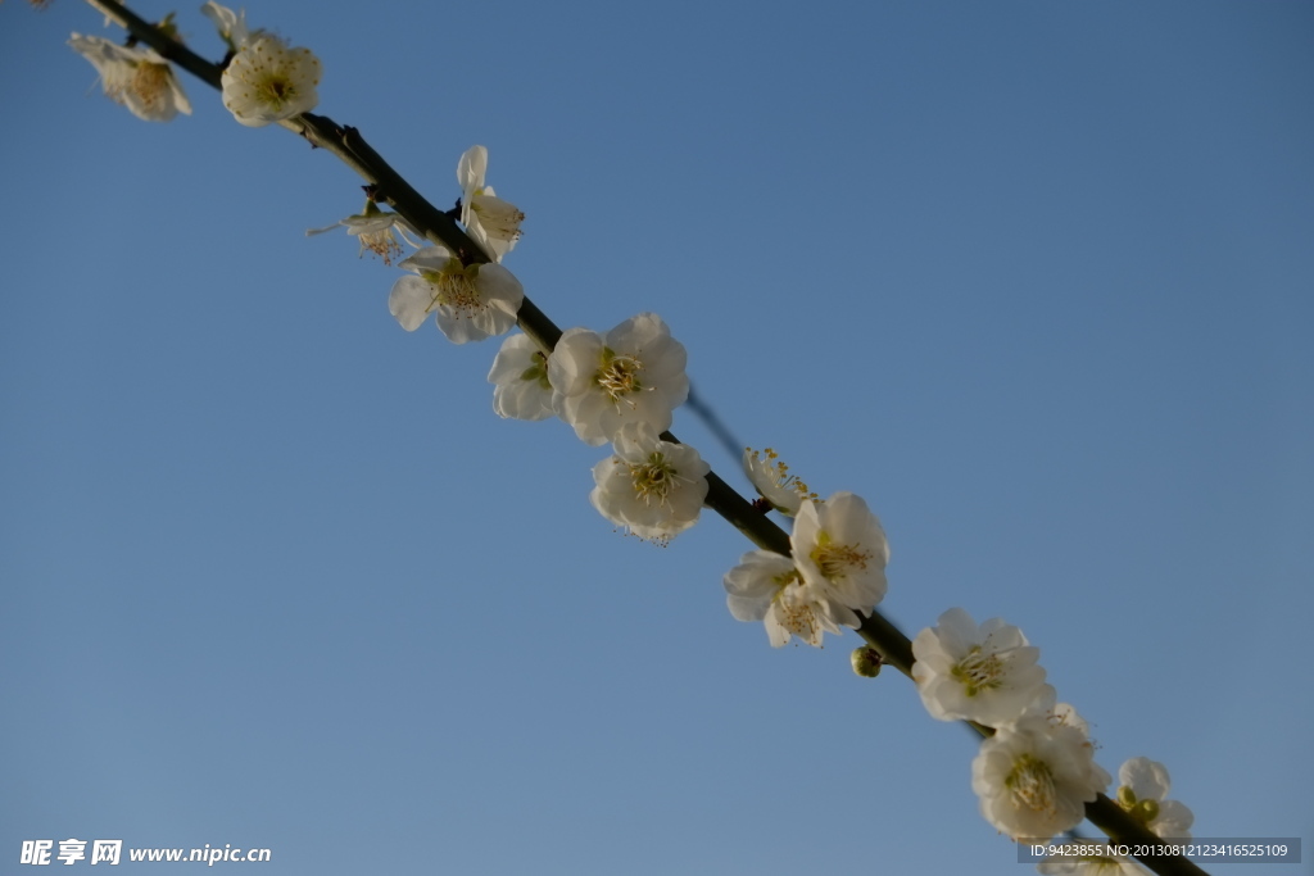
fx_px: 3030
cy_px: 438
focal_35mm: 83
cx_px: 657
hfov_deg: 24.5
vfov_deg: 16.5
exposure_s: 1/3300
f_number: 4
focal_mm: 55
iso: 200
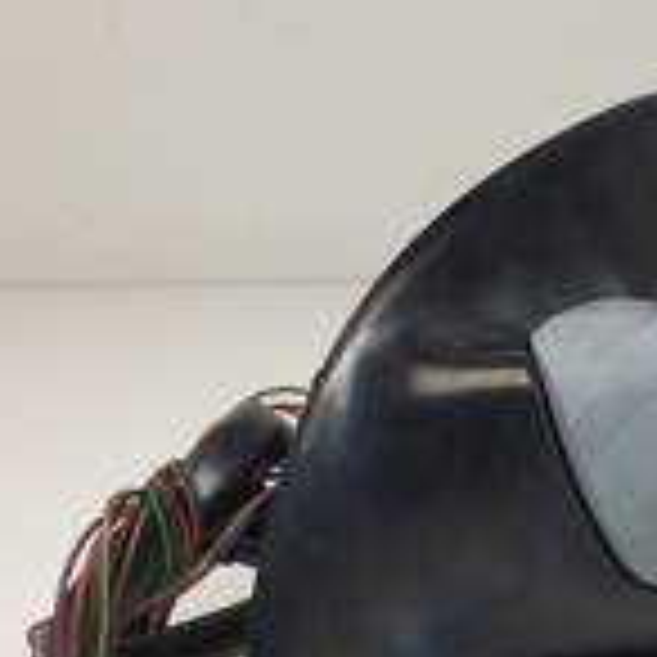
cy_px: 374
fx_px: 1353
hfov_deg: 23.6
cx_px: 886
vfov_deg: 27.3
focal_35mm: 63
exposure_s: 1/128
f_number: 2.4
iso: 50
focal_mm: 4.3
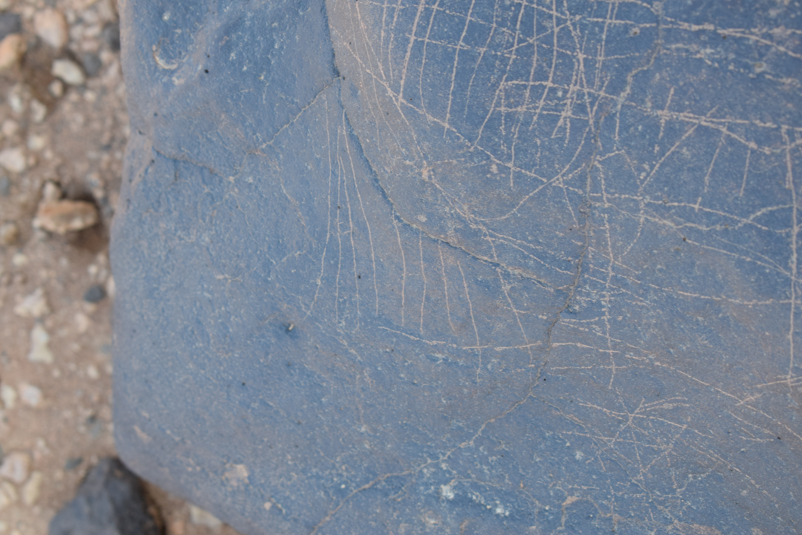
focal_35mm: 88
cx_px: 398
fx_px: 1950
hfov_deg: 23.2
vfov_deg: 15.6
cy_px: 272
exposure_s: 1/160
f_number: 6.3
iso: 400
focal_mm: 55
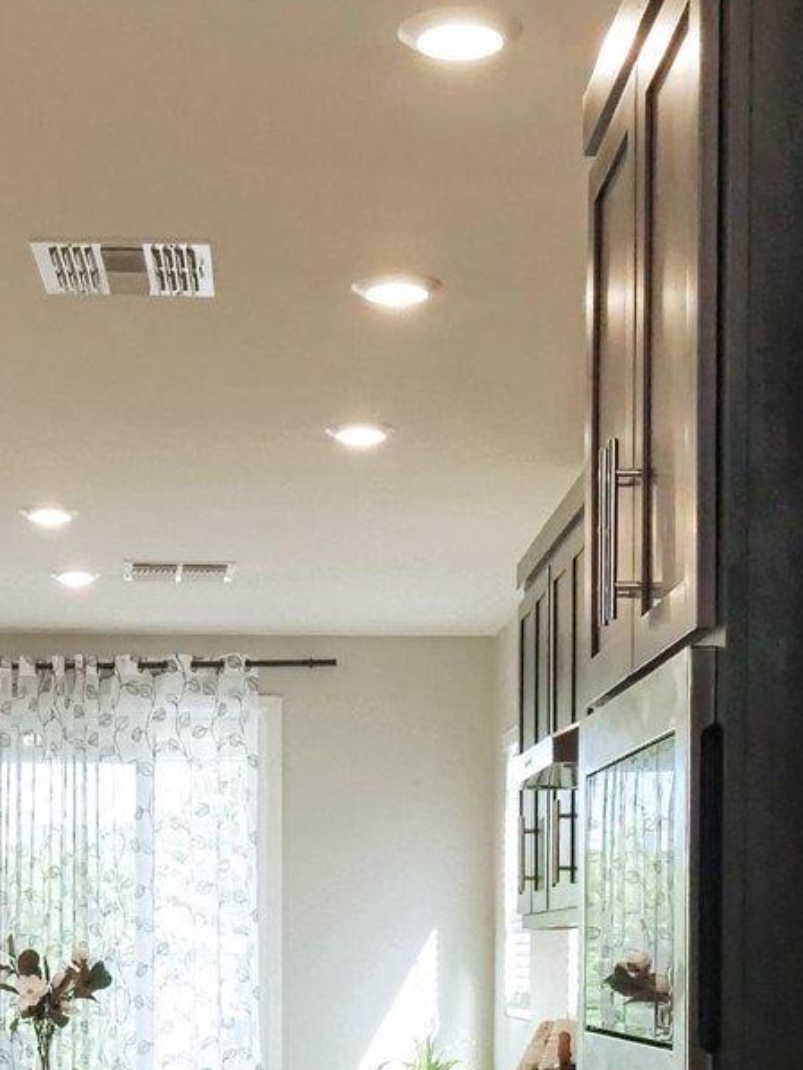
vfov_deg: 26.0
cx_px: 452
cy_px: 1009
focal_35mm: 72
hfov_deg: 20.4
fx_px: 2226
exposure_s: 1/160
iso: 800
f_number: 3.5
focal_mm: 7
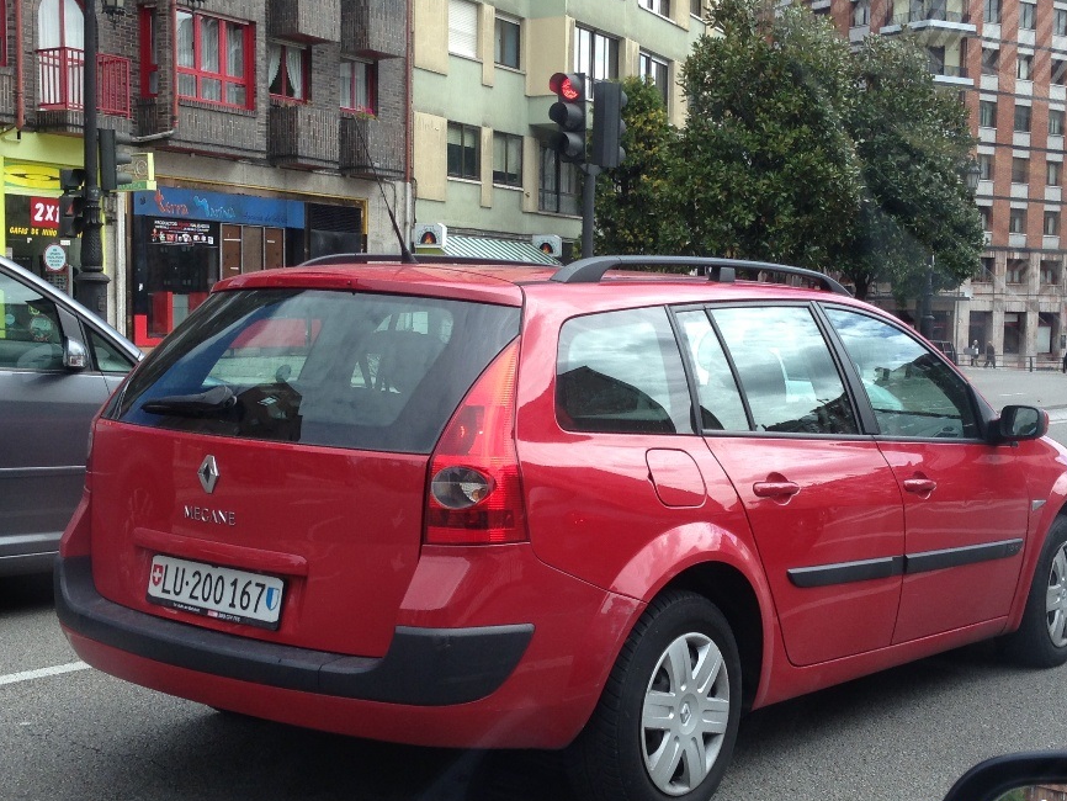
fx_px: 1202
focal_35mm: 39
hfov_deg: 47.8
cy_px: 380
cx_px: 562
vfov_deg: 36.8
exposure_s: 1/417
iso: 50
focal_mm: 4.13
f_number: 2.4
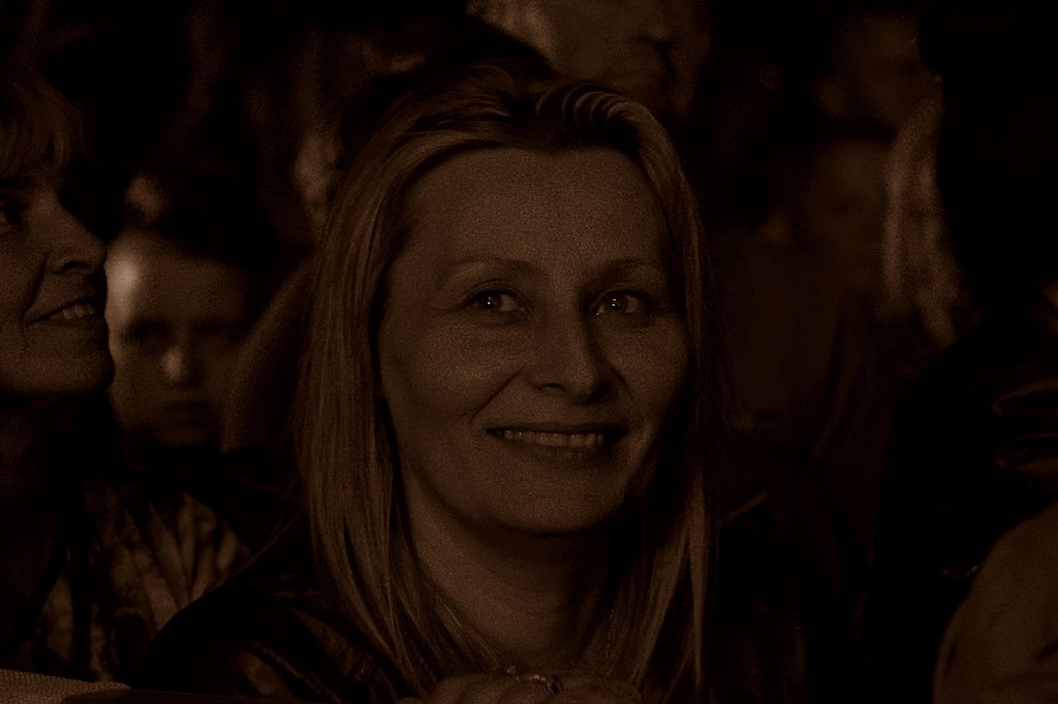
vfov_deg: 13.0
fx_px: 3085
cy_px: 352
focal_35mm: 105
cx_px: 529
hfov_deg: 19.5
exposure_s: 1/60
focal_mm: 70
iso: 3200
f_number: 4.5
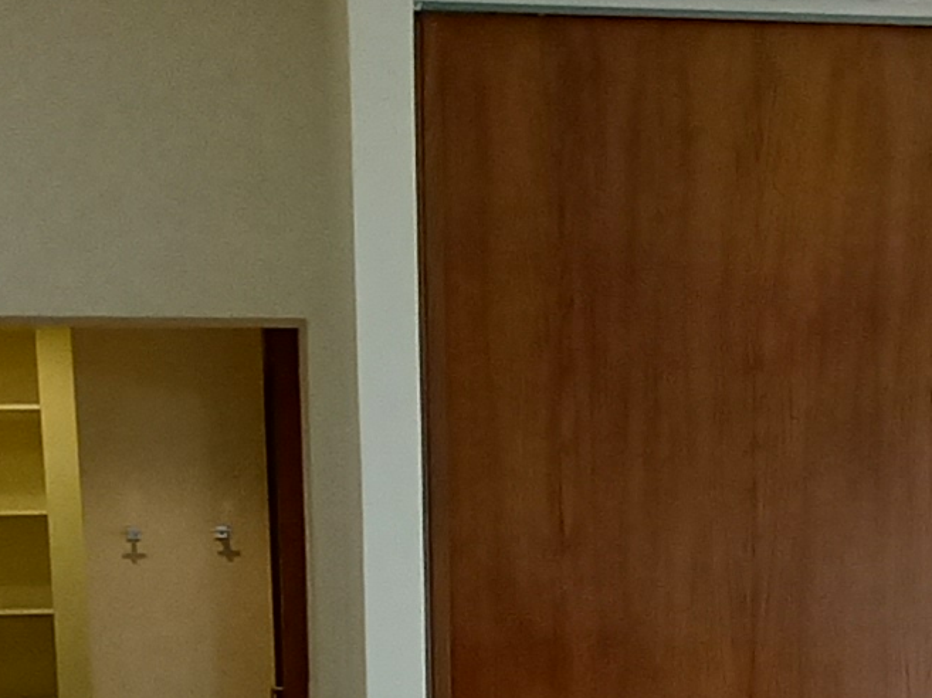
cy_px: 861
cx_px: 448
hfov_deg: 37.5
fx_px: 1372
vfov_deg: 25.3
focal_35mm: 51
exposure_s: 1/50
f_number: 2.2
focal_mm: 1.13
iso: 100
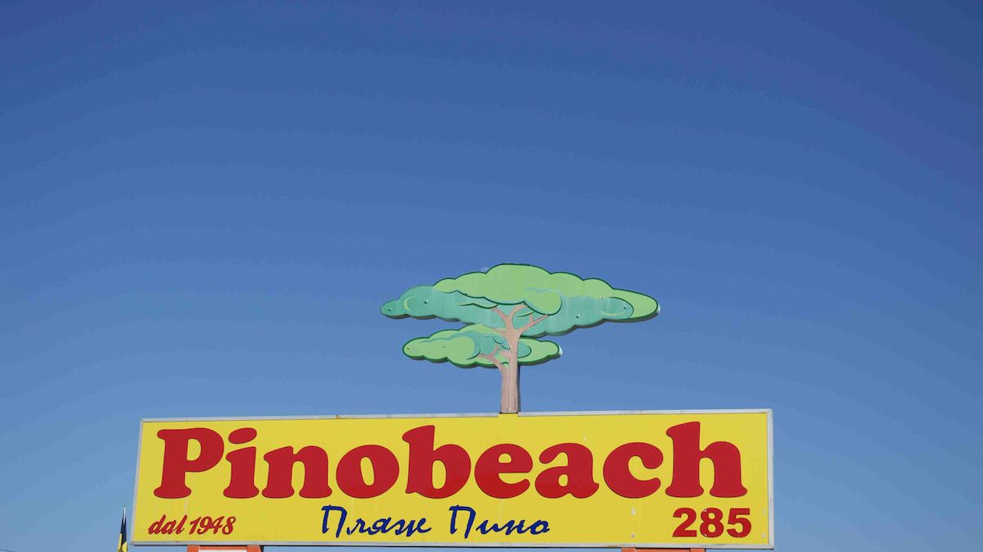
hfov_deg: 33.3
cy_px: 282
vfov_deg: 19.1
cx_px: 491
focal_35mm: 63
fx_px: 1642
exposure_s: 1/800
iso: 100
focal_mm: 40
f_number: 5.3
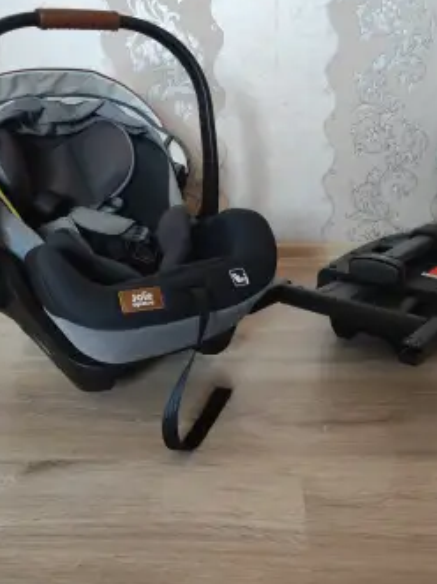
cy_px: 251
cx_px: 218
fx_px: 573
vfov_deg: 53.8
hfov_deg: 41.8
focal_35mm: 34
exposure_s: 1/33
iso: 541
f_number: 1.79
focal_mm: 4.7
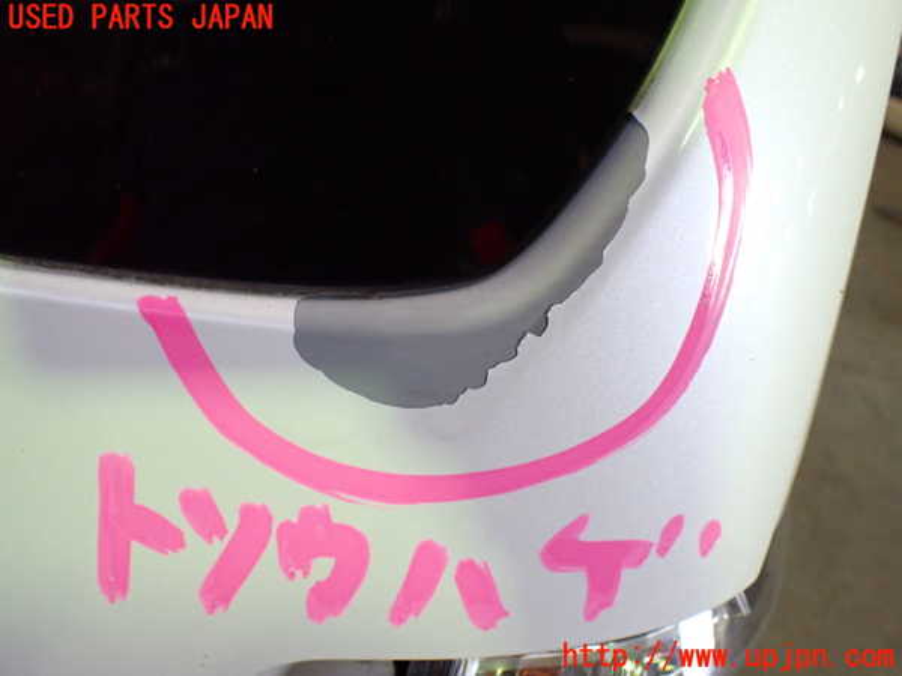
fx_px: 782
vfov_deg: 46.8
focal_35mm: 30
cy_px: 338
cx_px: 451
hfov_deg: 60.0
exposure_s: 1/125
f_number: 2.3
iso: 800
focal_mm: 5.4
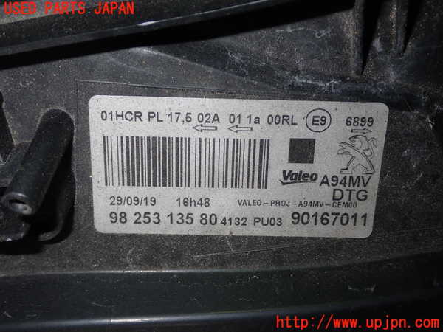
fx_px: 525
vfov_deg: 35.1
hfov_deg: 45.8
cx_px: 222
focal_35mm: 41
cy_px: 166
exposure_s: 1/40
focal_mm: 7.31
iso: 200
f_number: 8
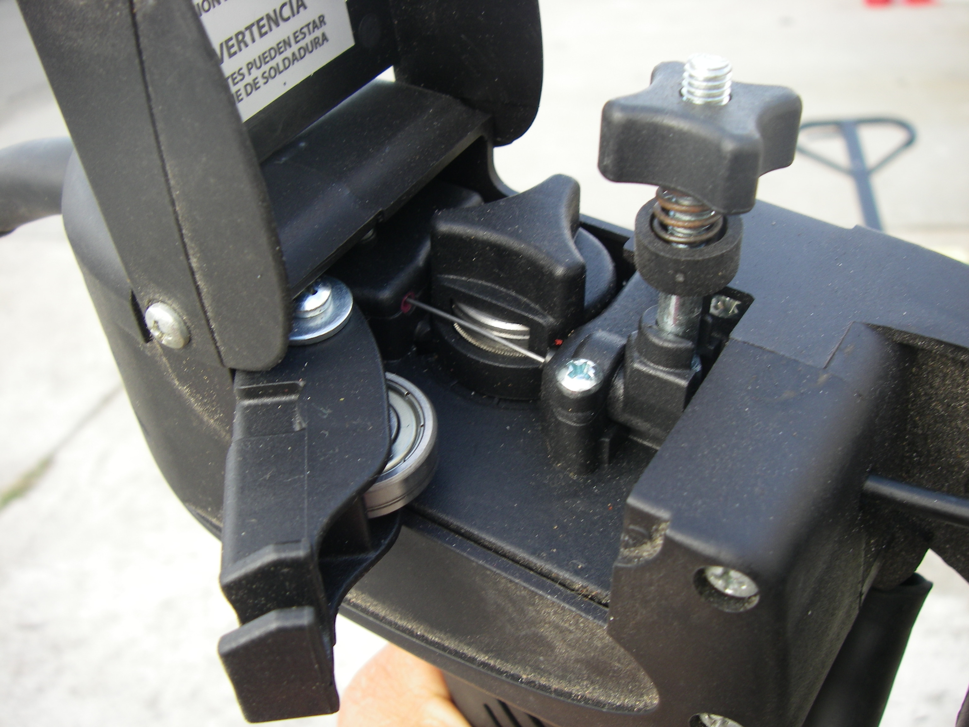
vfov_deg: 37.7
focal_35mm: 38
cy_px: 364
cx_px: 484
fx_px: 1064
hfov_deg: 49.0
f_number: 3.3
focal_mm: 6.3
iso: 64
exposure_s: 1/50
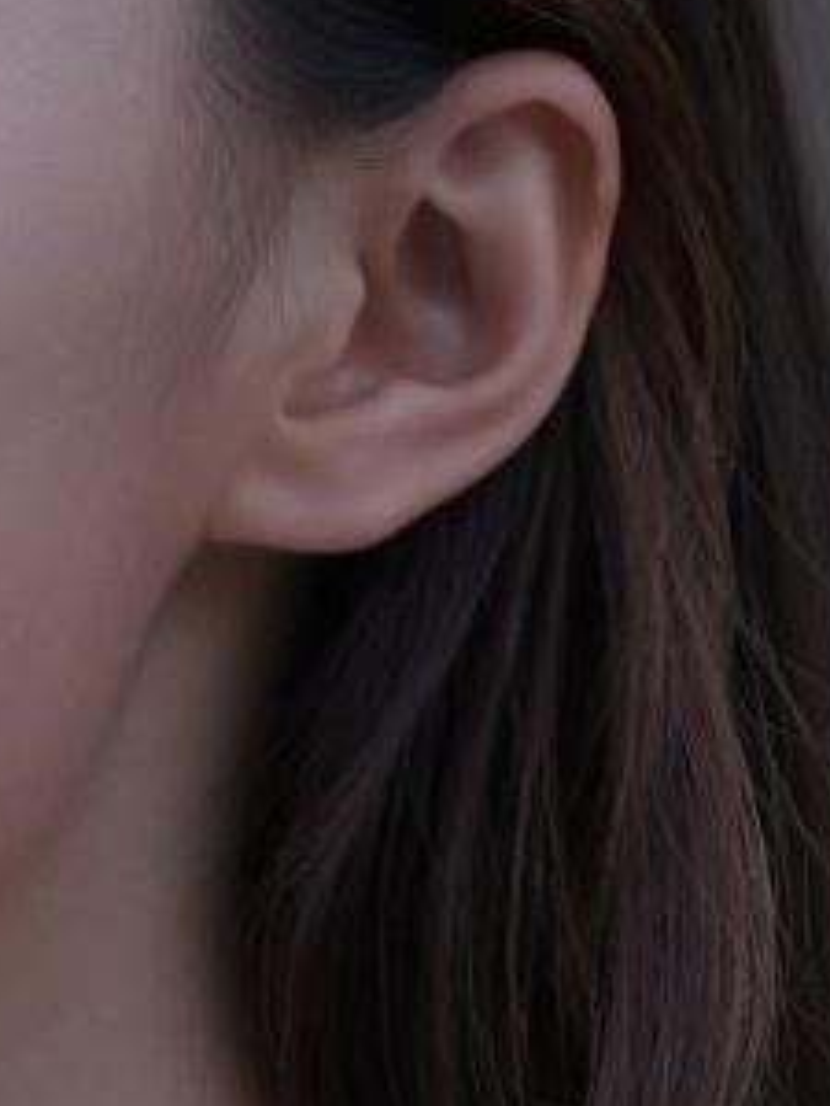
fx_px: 30755
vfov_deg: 2.1
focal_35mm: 962
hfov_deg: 1.5
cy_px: 2431
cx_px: -168
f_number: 4
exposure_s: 1/400
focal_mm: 130
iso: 500
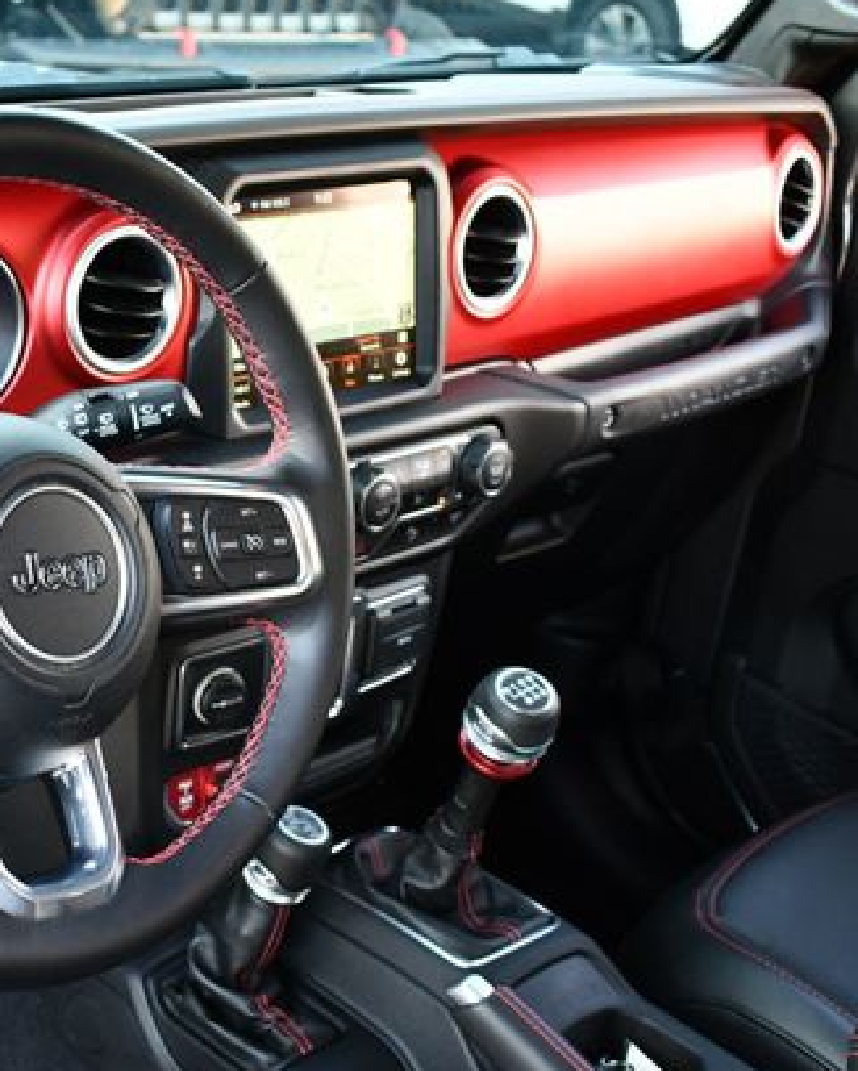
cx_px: 37
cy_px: 547
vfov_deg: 30.5
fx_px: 1967
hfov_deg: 23.7
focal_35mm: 62
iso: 900
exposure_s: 1/125
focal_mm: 21
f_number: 3.8
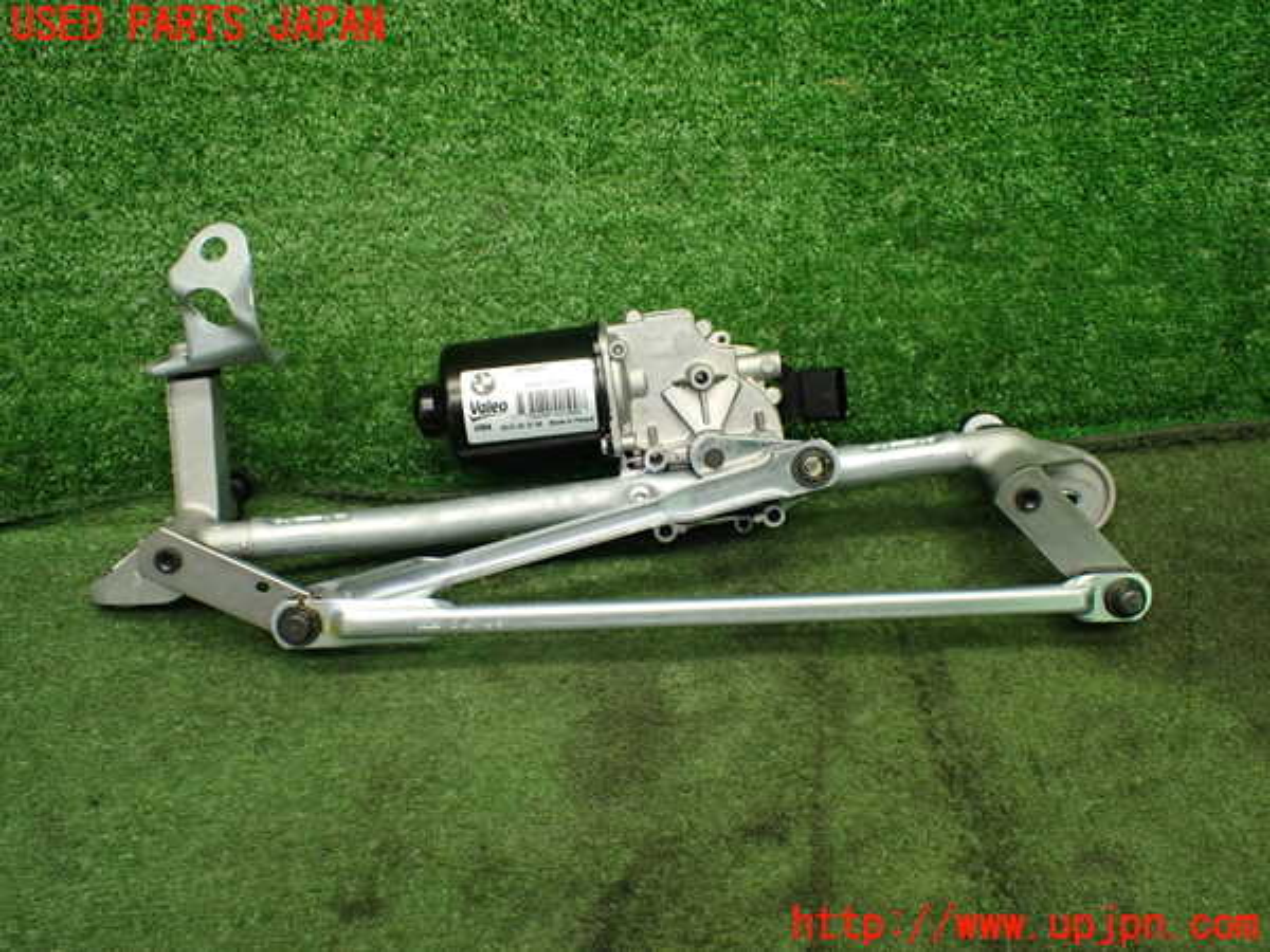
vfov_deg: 46.8
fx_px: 1101
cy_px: 476
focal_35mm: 30
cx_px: 635
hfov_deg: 60.0
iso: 400
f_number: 2.3
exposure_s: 1/125
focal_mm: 5.4
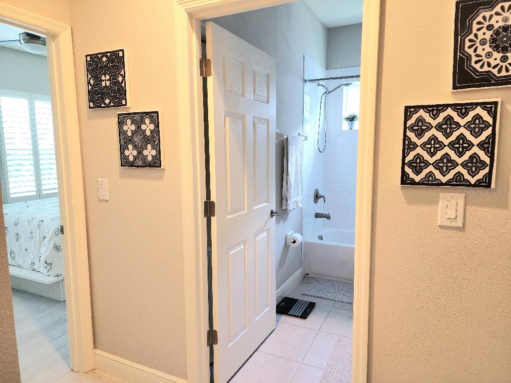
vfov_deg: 58.9
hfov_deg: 73.9
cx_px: 256
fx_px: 340
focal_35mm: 23
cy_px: 192
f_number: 1.8
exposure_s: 1/120
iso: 500
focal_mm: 6.4
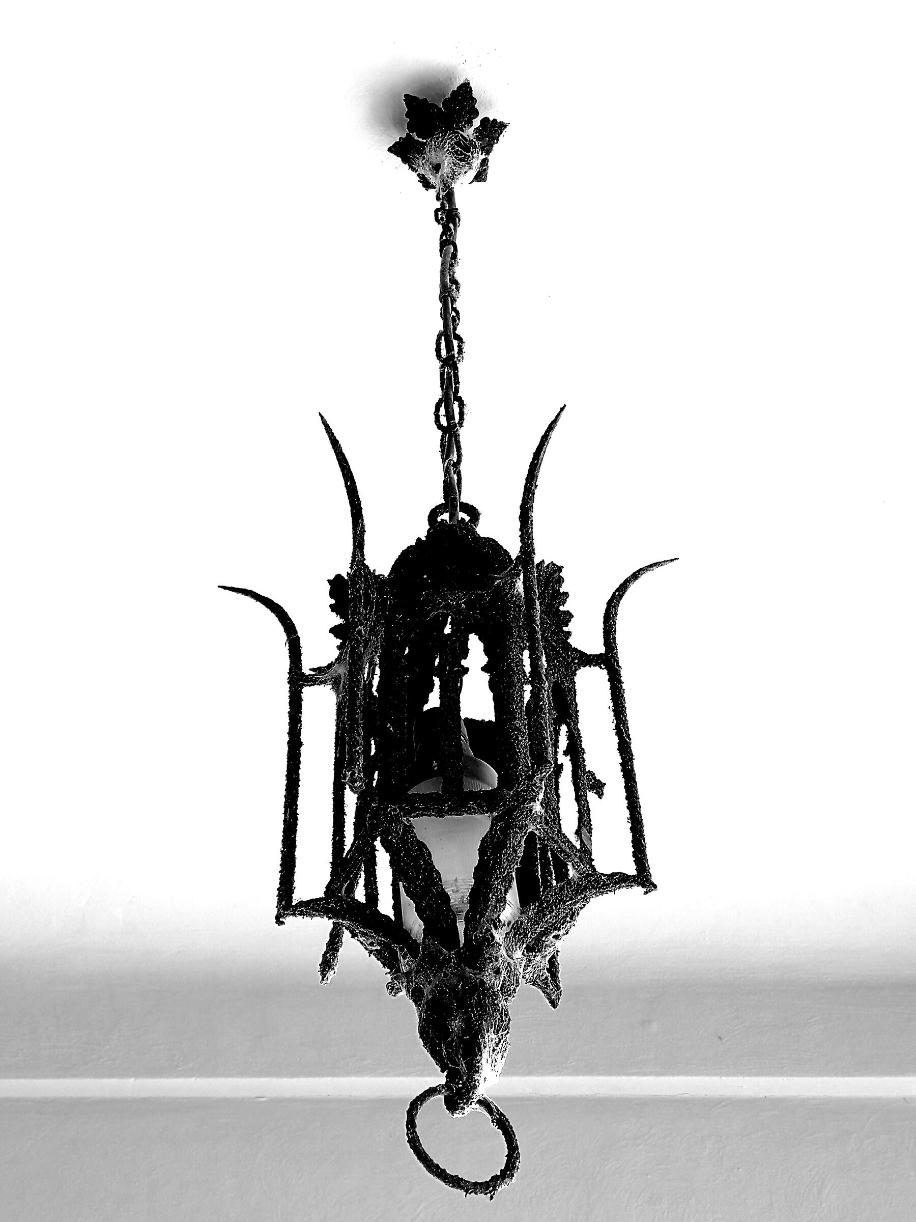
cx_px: 458
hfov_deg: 27.0
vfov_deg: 35.5
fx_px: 1905
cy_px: 611
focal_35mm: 54
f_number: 2.2
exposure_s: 1/50
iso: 50
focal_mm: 3.95
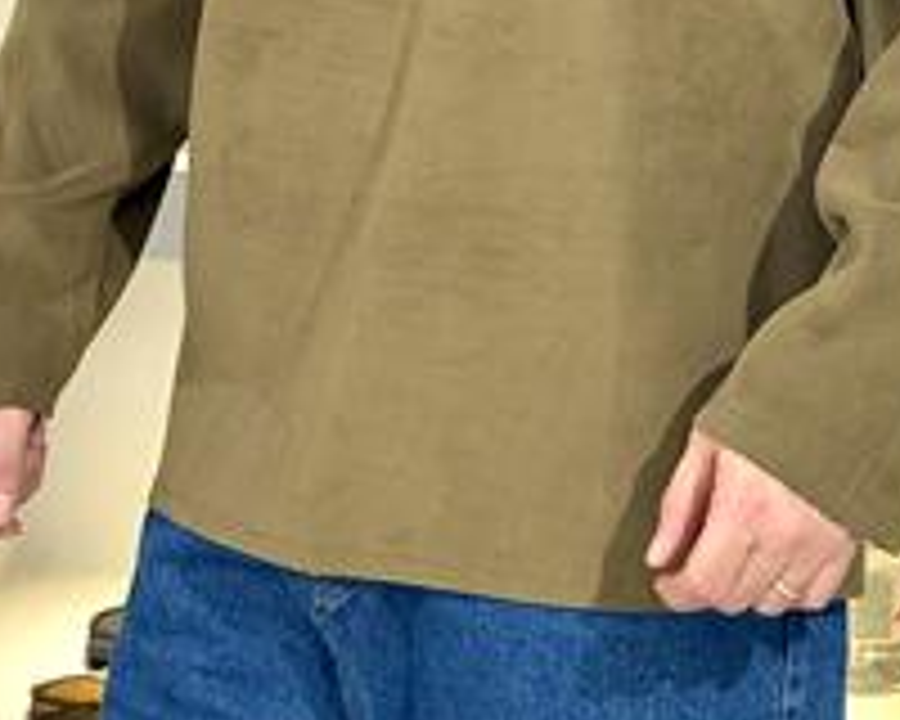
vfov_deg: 13.7
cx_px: 526
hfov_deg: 17.6
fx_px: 2903
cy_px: -158
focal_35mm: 109
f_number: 1.78
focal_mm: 6.76
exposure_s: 1/100
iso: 125
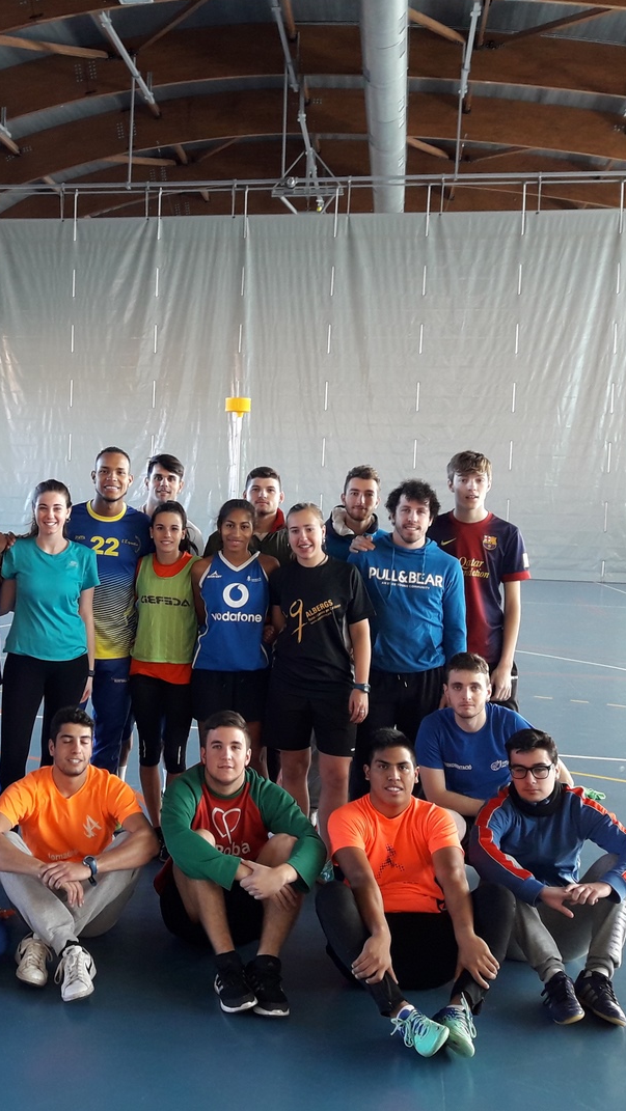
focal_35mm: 41
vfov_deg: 49.4
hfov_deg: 28.5
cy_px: 552
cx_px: 139
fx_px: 1209
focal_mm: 3.7
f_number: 1.9
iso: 100
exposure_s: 1/33
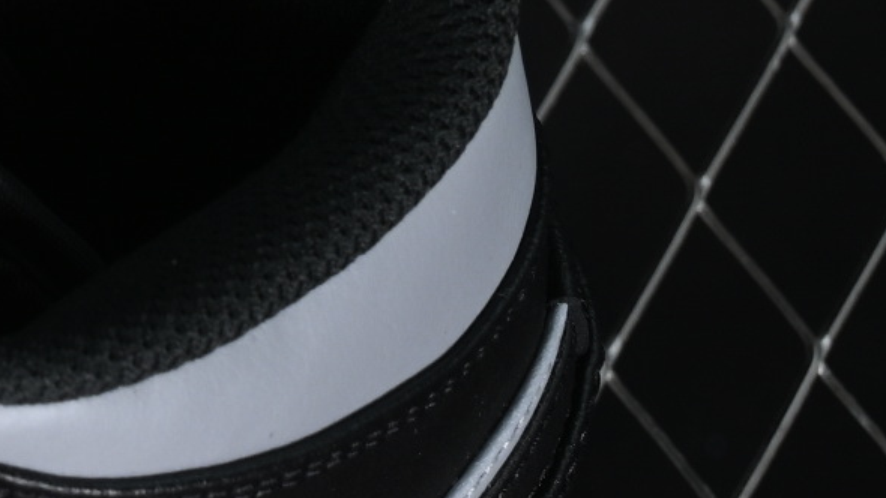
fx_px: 8717
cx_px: -970
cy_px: 478
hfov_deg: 5.7
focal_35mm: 371
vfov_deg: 3.3
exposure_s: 1/50
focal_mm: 50
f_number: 6.3
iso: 160
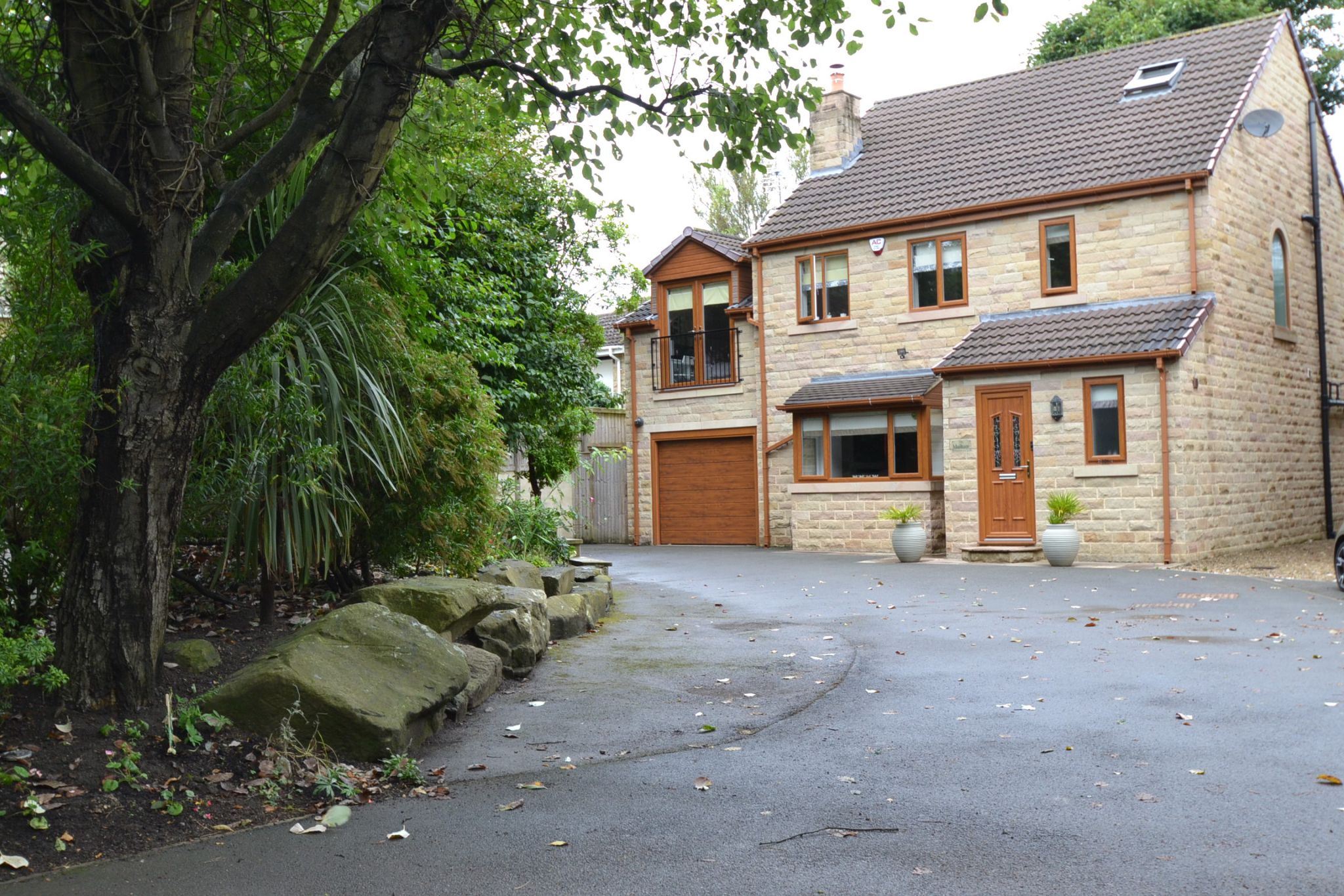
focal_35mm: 36
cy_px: 448
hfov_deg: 53.1
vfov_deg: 36.9
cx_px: 672
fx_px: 1344
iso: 320
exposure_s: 1/125
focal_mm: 24
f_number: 5.6
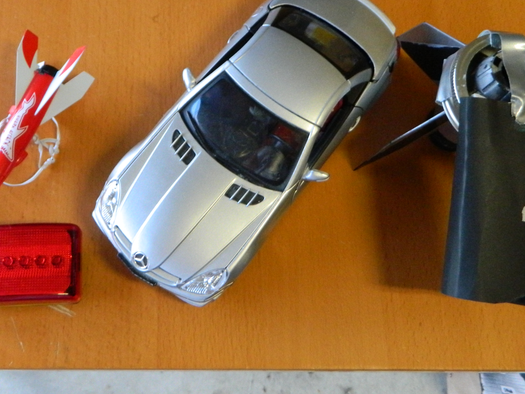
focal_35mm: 42
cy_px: 134
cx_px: 170
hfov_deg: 44.1
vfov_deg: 34.1
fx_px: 637
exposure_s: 1/40
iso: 400
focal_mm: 4.5
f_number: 3.1
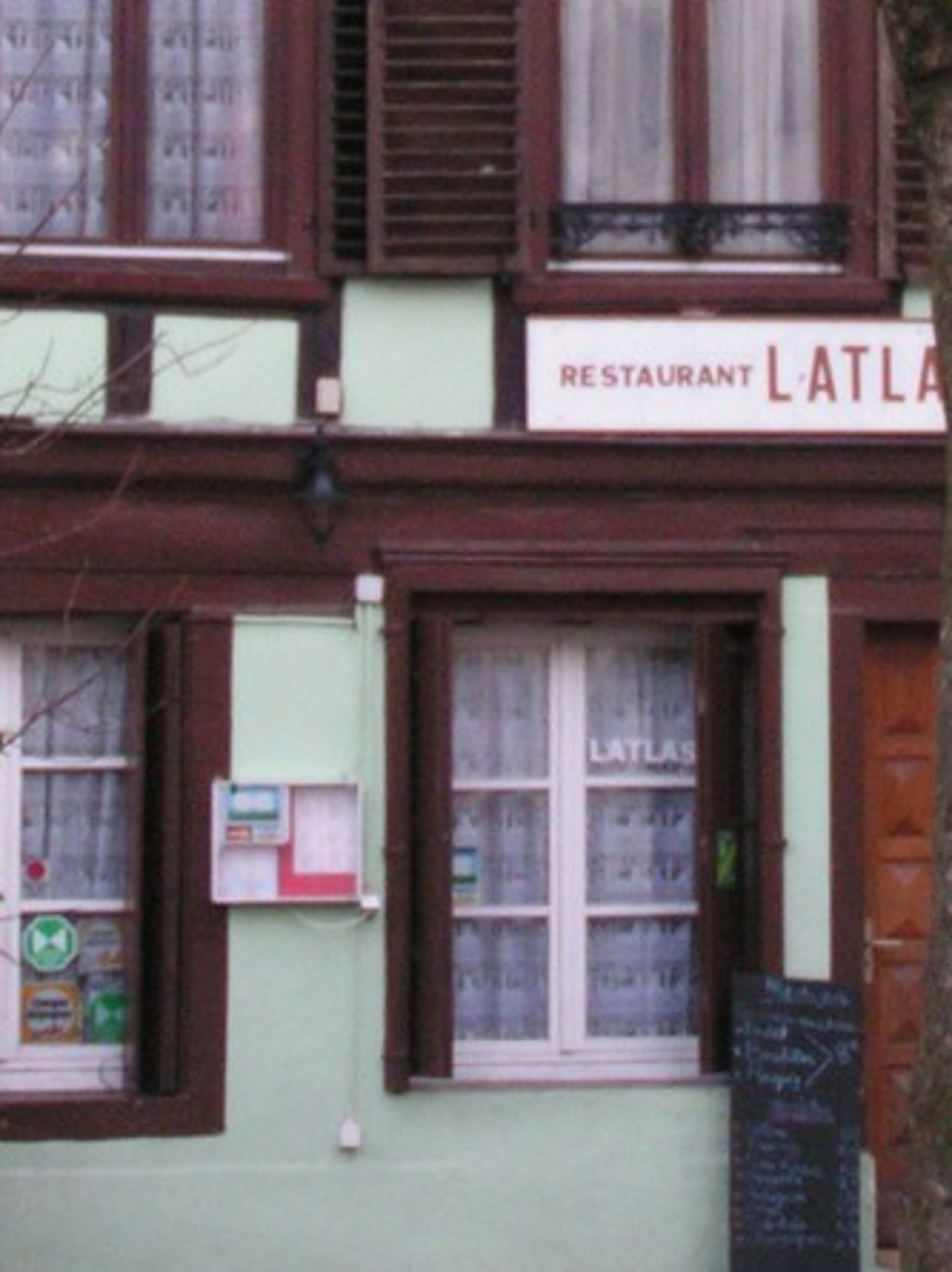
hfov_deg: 10.3
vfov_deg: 13.5
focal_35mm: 144
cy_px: -27
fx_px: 5288
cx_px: 655
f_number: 3.2
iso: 200
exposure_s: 1/25
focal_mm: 9.2
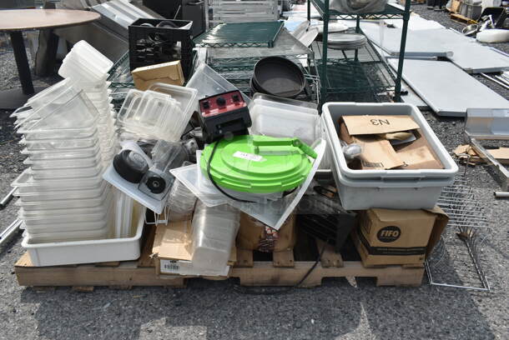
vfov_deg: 43.7
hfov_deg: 61.9
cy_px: 170
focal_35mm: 30
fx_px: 425
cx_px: 254
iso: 200
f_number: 8
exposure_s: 1/640
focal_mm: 20
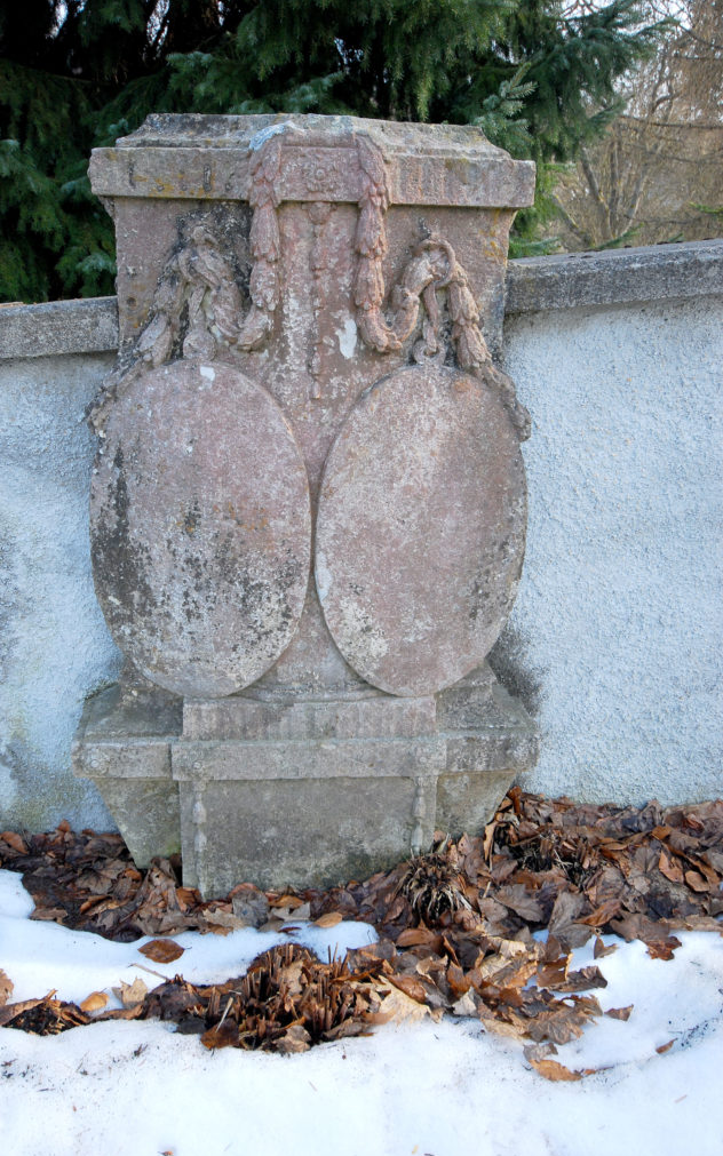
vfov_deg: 61.2
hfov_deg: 40.6
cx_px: 337
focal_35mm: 31
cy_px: 584
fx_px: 977
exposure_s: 1/100
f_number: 5.6
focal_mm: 20
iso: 200
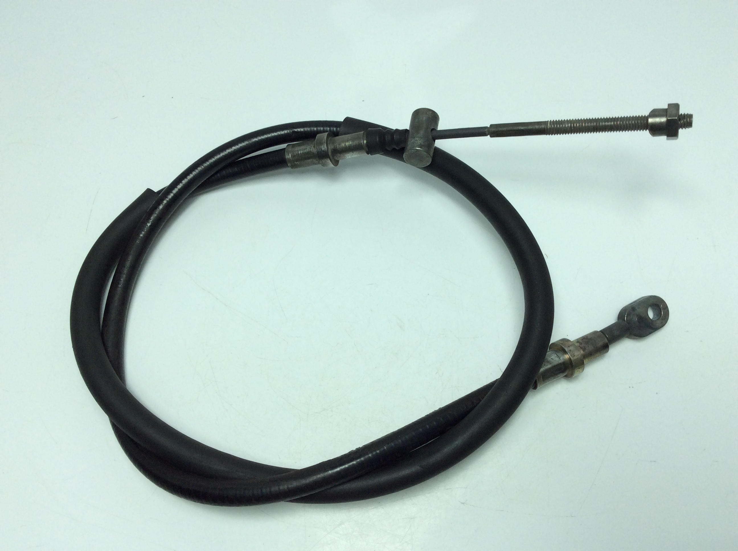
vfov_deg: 44.1
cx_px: 369
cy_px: 276
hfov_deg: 56.9
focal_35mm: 32
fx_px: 681
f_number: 2.4
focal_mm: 3.3
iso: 32
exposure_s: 1/555
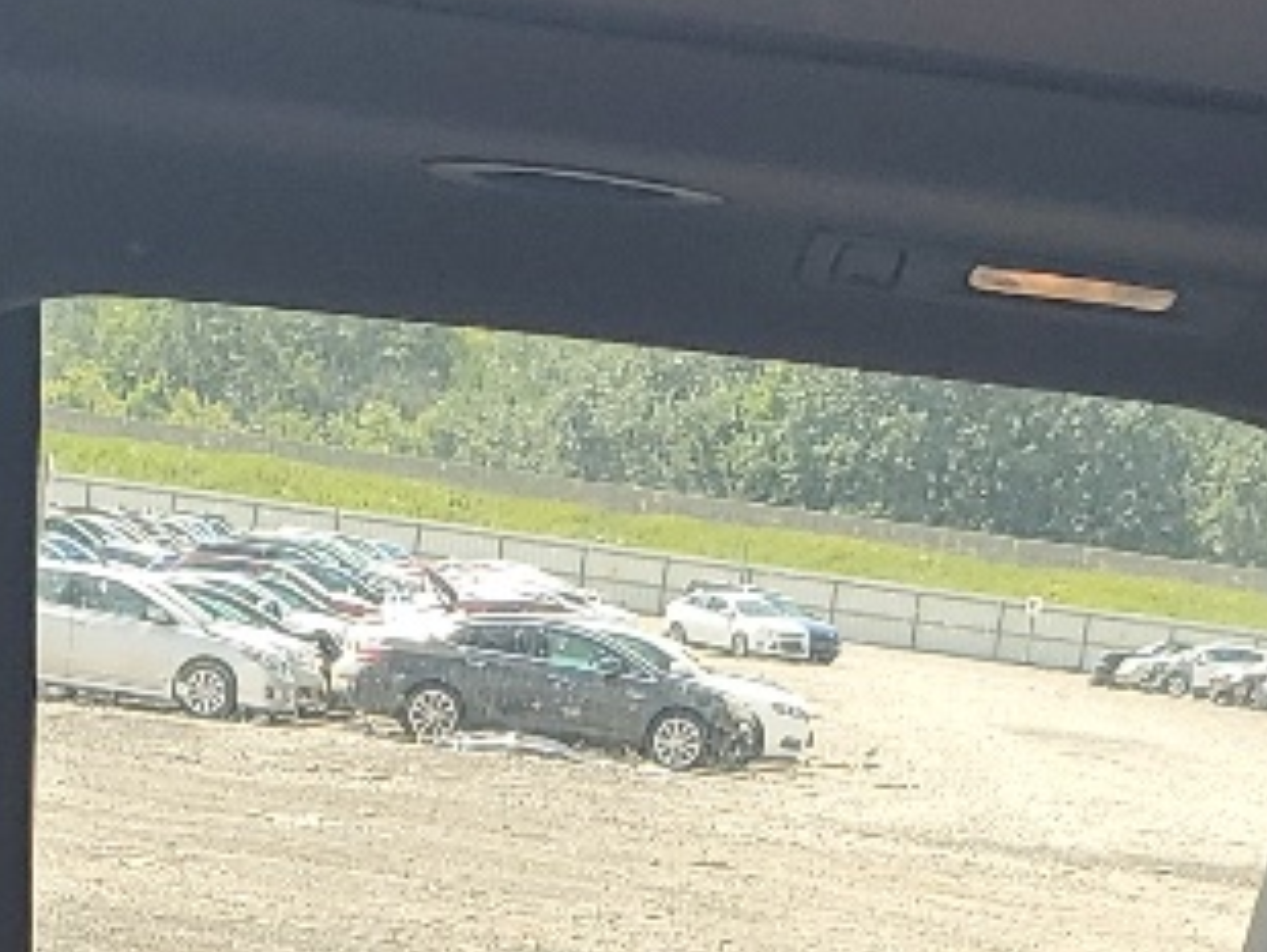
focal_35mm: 134
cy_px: 1969
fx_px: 4908
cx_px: 445
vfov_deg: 10.2
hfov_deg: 14.7
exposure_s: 1/270
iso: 50
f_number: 1.5
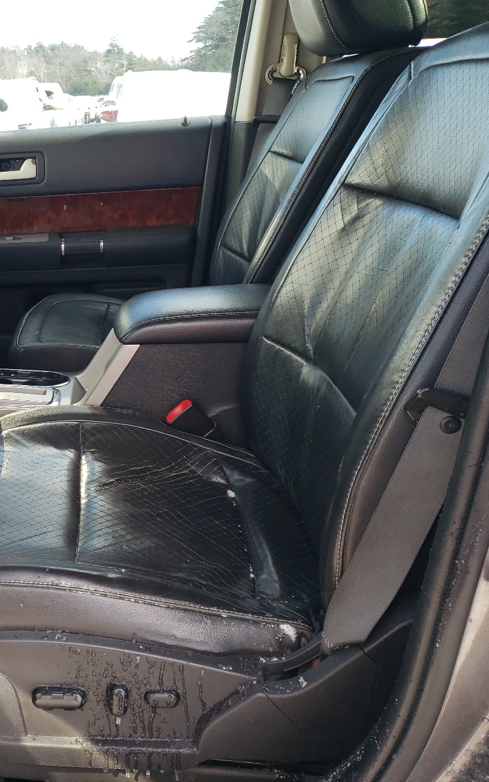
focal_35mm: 37
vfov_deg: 52.7
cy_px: 390
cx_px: -15
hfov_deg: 31.5
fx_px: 789
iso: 50
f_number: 1.5
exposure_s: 1/200
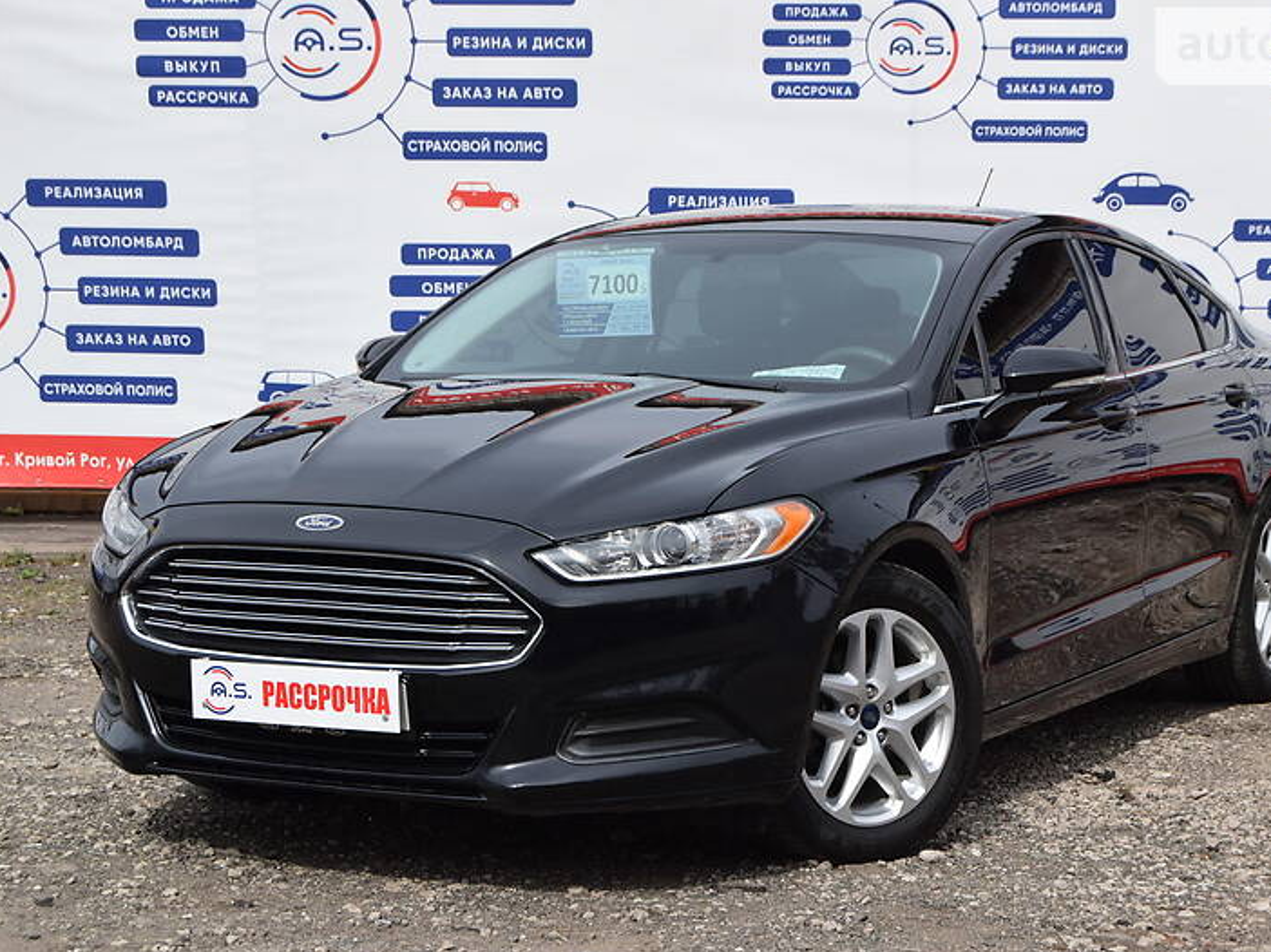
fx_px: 2900
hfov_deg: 24.7
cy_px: 470
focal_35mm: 79
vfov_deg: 18.7
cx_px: 719
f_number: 9
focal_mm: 48
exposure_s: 1/320
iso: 200
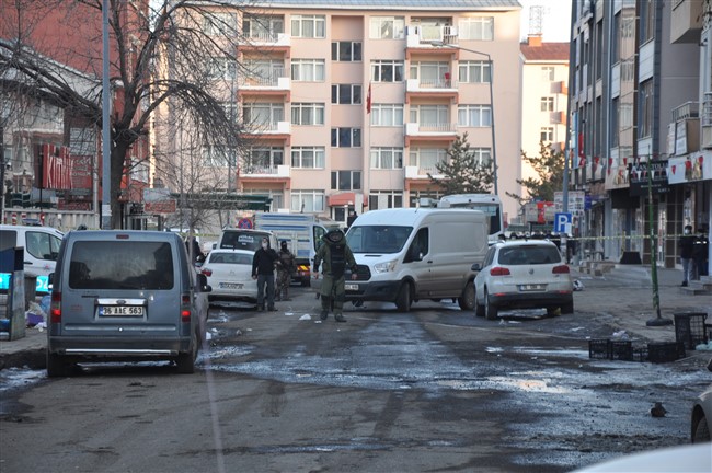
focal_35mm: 128
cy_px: 236
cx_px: 356
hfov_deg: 16.1
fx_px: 2519
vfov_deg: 10.7
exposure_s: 1/60
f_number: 5.6
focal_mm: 85
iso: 200
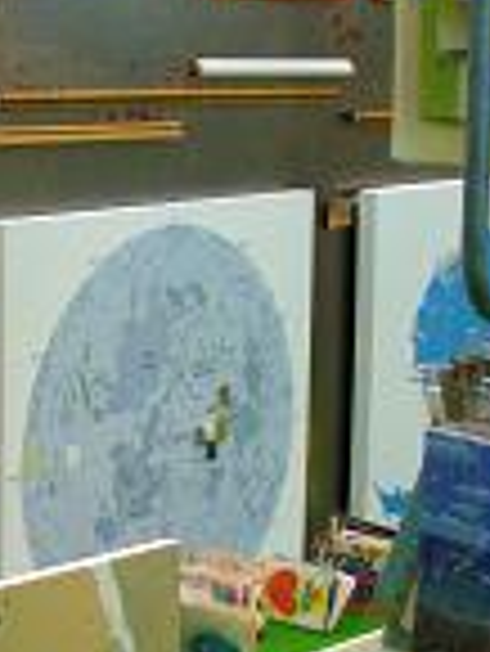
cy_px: 256
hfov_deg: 13.3
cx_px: -265
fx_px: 1979
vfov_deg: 18.7
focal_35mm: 105
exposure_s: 1/20
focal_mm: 6.3
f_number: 3.3
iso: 200
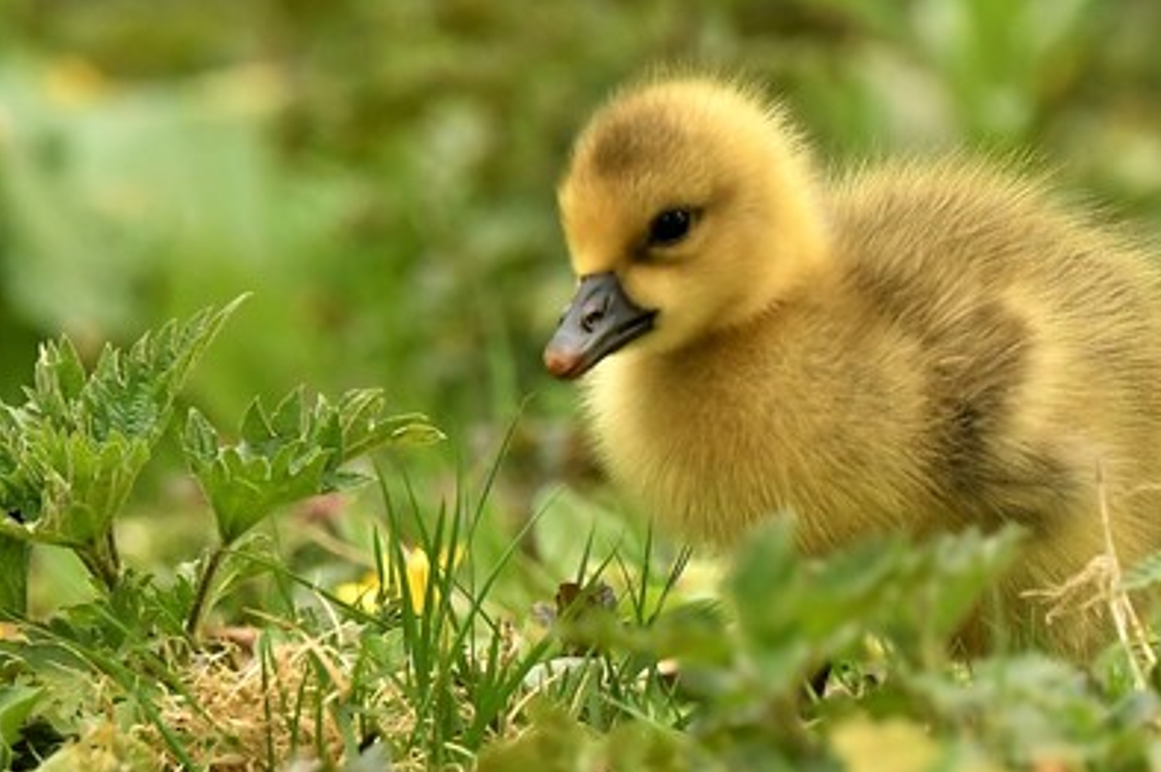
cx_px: 660
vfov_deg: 2.9
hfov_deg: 4.4
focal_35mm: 467
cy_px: 345
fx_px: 15048
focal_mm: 200
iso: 800
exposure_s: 1/2500
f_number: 4
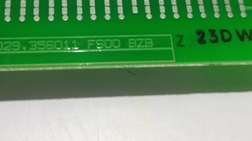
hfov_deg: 57.9
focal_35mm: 34
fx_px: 227
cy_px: 24
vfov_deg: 33.4
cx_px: 114
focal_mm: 5.43
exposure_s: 1/33
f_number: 1.89
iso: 837
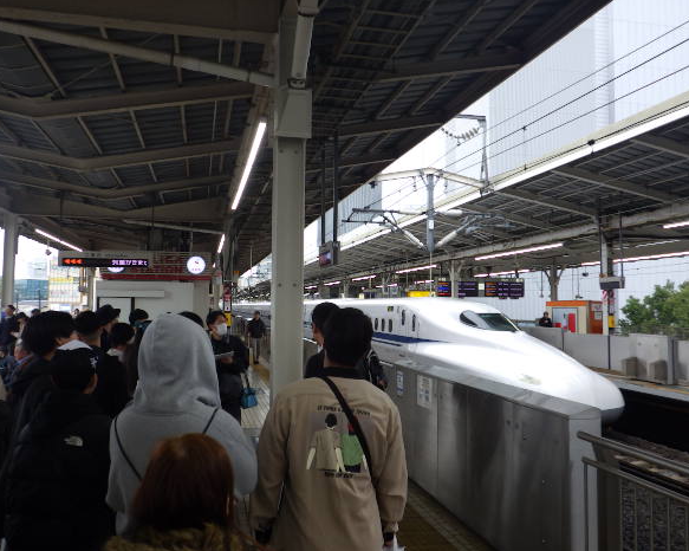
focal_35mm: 30
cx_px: 334
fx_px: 612
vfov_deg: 48.5
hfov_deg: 58.8
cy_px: 271
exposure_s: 1/80
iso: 125
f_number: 3.5
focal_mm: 5
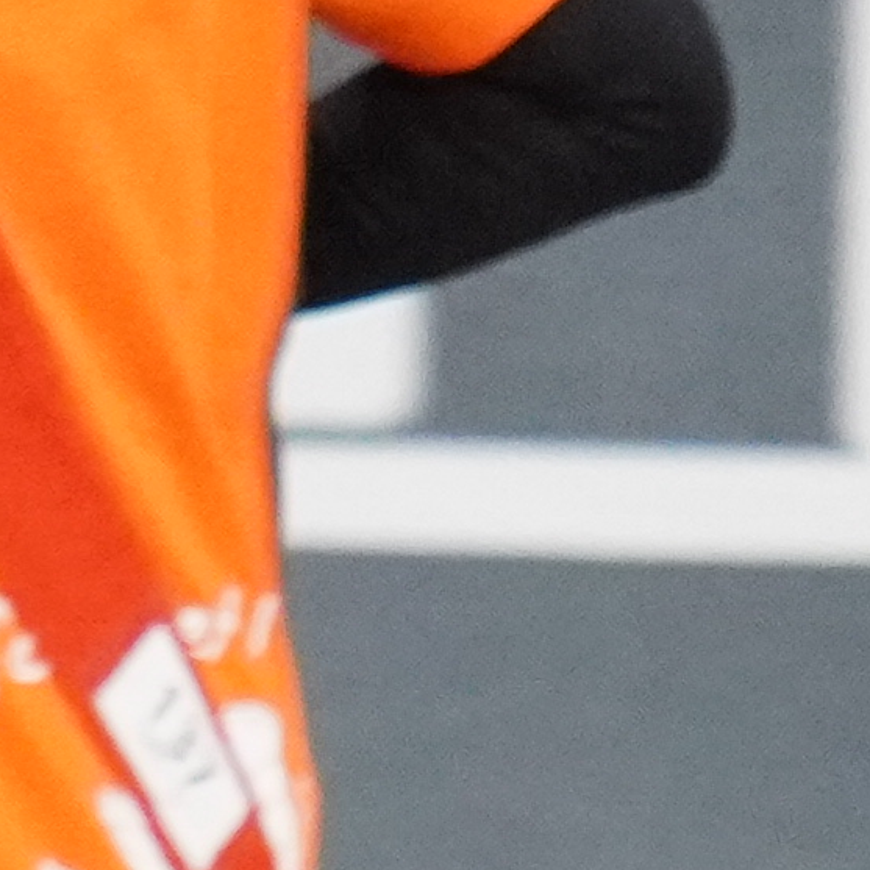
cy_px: 1298
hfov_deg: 1.4
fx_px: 34377
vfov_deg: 1.4
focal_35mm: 1209
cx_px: -634
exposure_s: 1/160
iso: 4000
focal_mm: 88
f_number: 5
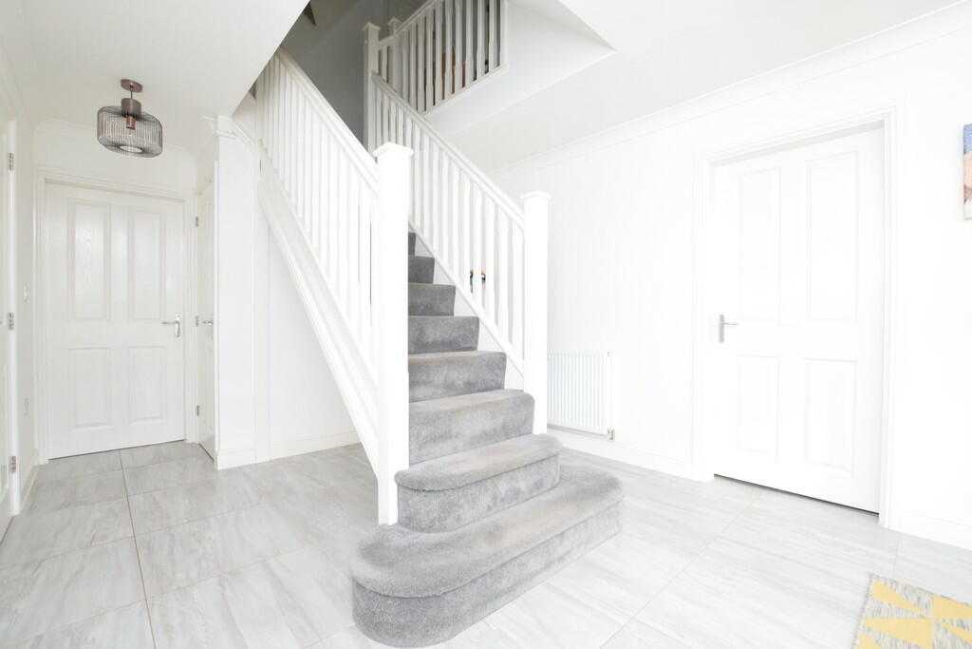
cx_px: 486
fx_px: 405
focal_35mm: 15
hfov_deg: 100.4
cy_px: 324
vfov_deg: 77.3
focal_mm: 10
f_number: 8
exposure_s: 1/15
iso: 900
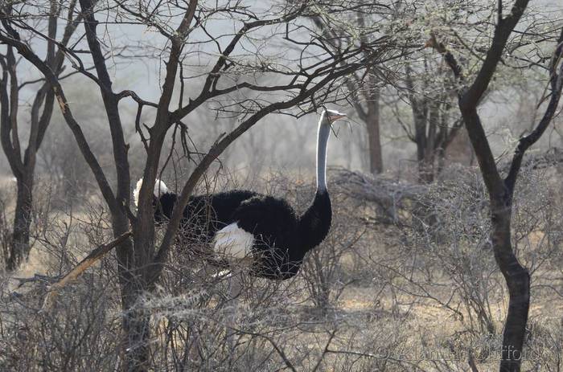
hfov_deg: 6.9
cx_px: 282
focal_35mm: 300
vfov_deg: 4.6
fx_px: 4680
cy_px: 186
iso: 250
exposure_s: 1/500
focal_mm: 200
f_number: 5.3
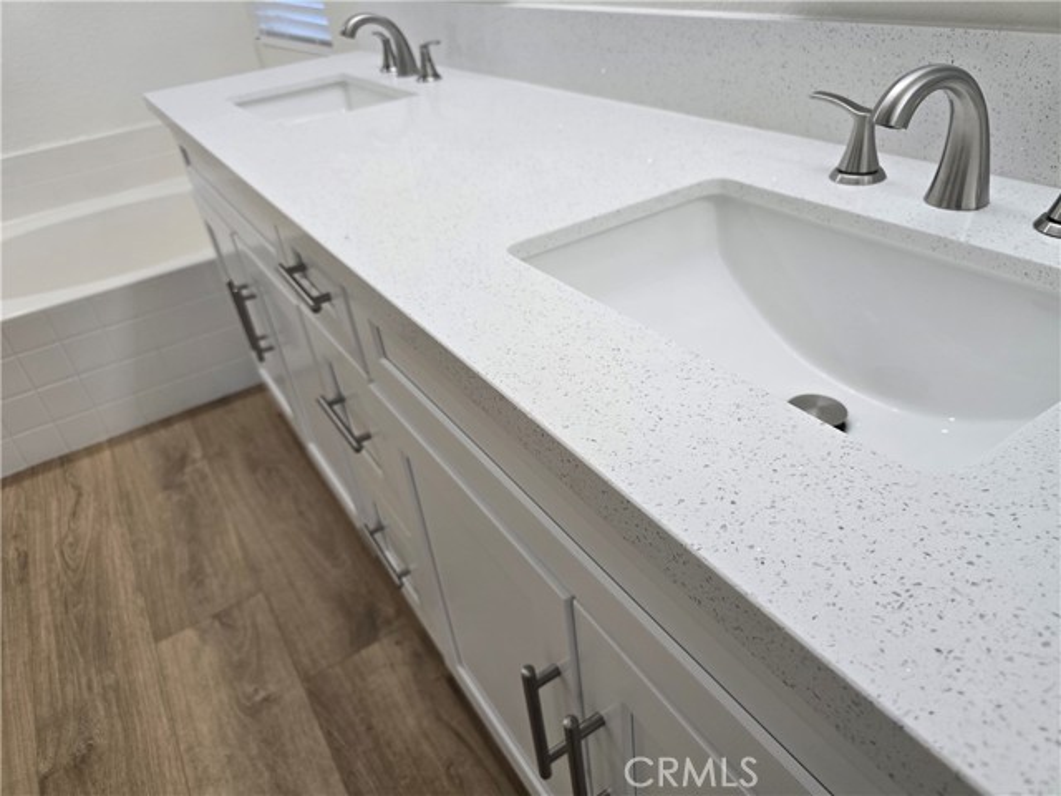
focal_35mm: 23
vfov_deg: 58.9
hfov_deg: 73.9
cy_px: 398
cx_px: 530
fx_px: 705
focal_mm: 6.3
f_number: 1.7
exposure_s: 1/120
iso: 125
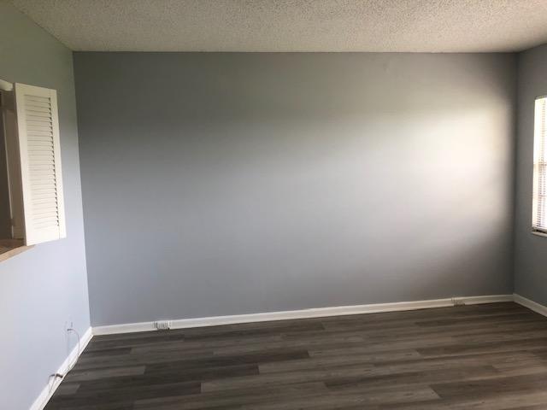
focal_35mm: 28
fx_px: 442
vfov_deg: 49.7
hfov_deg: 63.4
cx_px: 274
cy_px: 205
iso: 50
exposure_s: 1/120
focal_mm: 3.99
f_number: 1.8
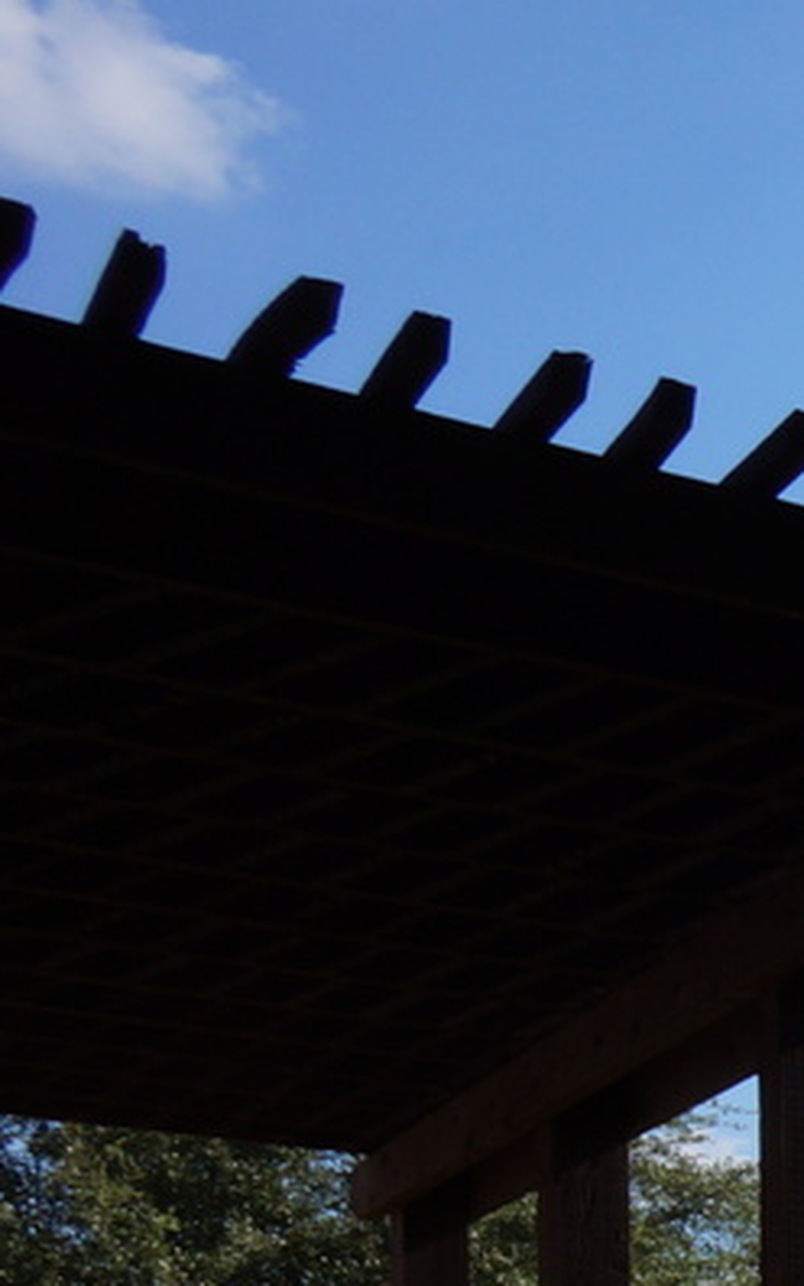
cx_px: 2628
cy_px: 1723
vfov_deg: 19.1
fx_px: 3507
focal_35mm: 100
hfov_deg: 9.4
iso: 125
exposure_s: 1/100
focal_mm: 16
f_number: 16
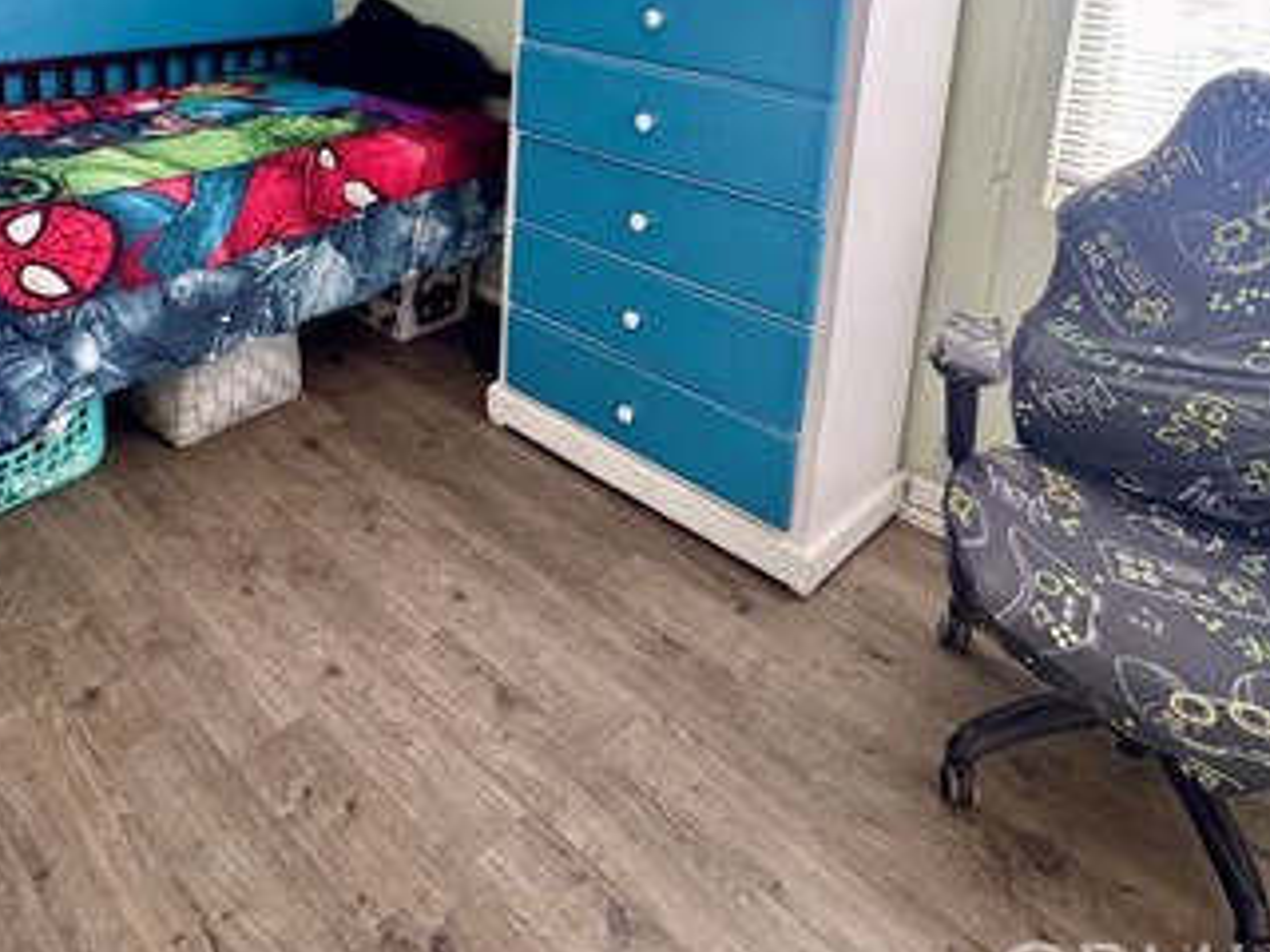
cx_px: 444
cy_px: 83
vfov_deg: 44.9
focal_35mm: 28
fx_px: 1027
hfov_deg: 62.2
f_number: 2.2
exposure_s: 1/99
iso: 320
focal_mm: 2.22
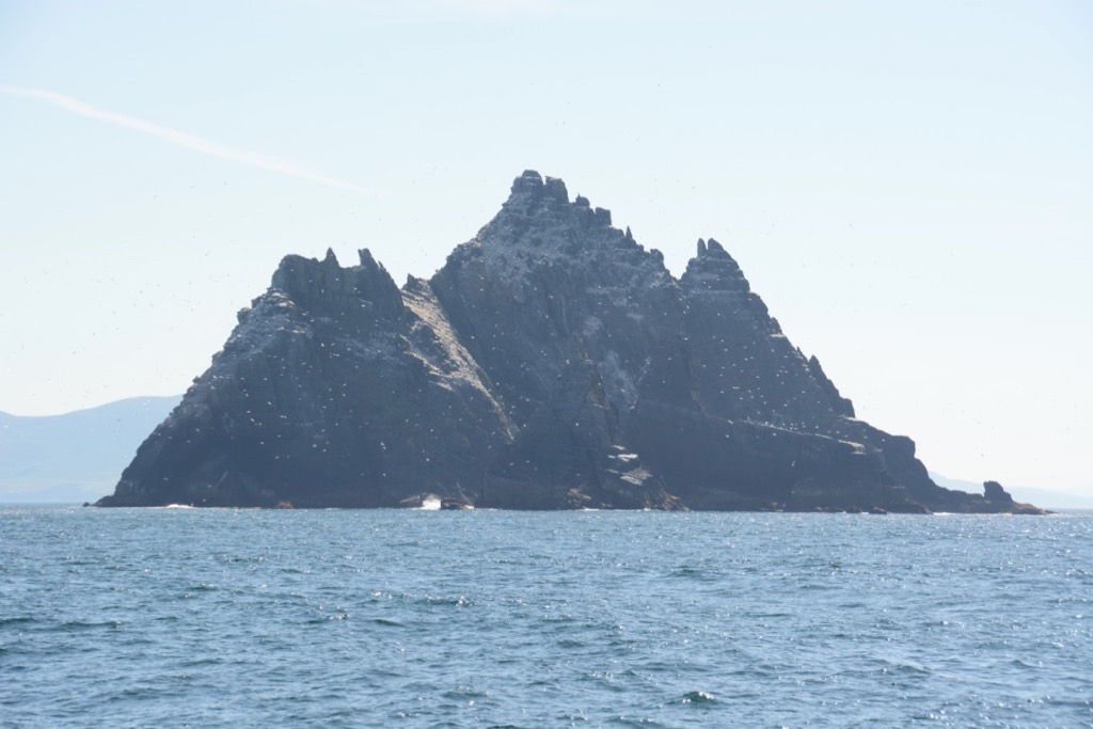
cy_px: 364
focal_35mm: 135
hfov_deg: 15.2
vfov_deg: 10.2
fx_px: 4099
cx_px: 546
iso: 400
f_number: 8
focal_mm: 90
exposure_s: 1/800
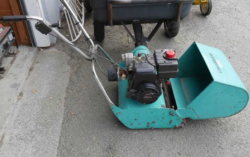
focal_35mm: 35
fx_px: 239
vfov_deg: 36.2
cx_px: 124
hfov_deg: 55.3
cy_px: 64
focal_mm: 16
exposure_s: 1/200
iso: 200
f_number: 5
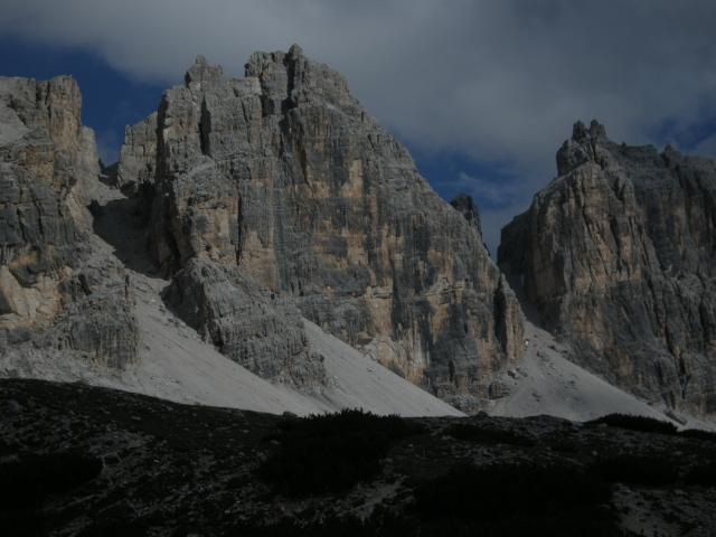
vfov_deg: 13.3
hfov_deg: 17.7
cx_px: 358
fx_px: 2296
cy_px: 268
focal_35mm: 111
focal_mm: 23.7
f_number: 15.4
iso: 64
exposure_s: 1/212
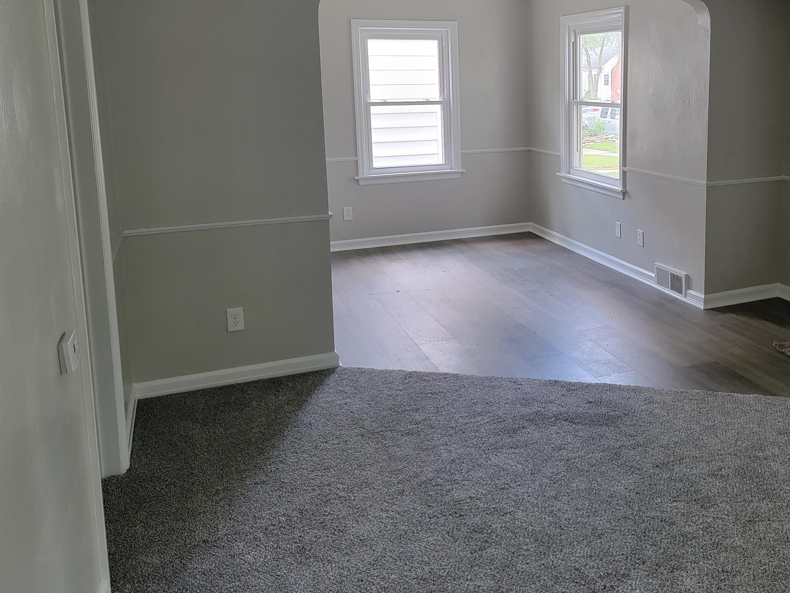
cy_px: 184
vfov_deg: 41.1
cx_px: 531
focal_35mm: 34
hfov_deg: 52.8
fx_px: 776
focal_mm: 6.7
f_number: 1.8
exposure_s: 1/120
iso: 320
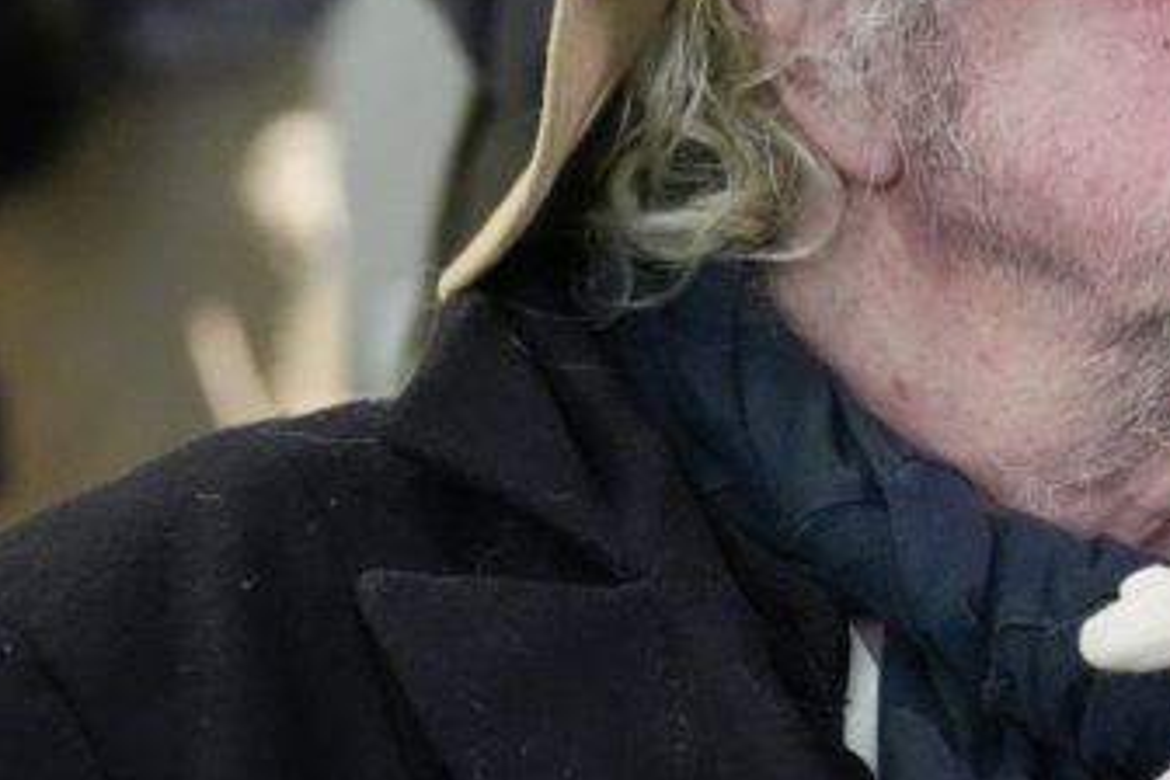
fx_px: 10757
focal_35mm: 331
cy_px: 301
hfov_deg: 6.2
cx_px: 1052
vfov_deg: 4.2
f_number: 4
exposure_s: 1/60
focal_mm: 134
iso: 6400
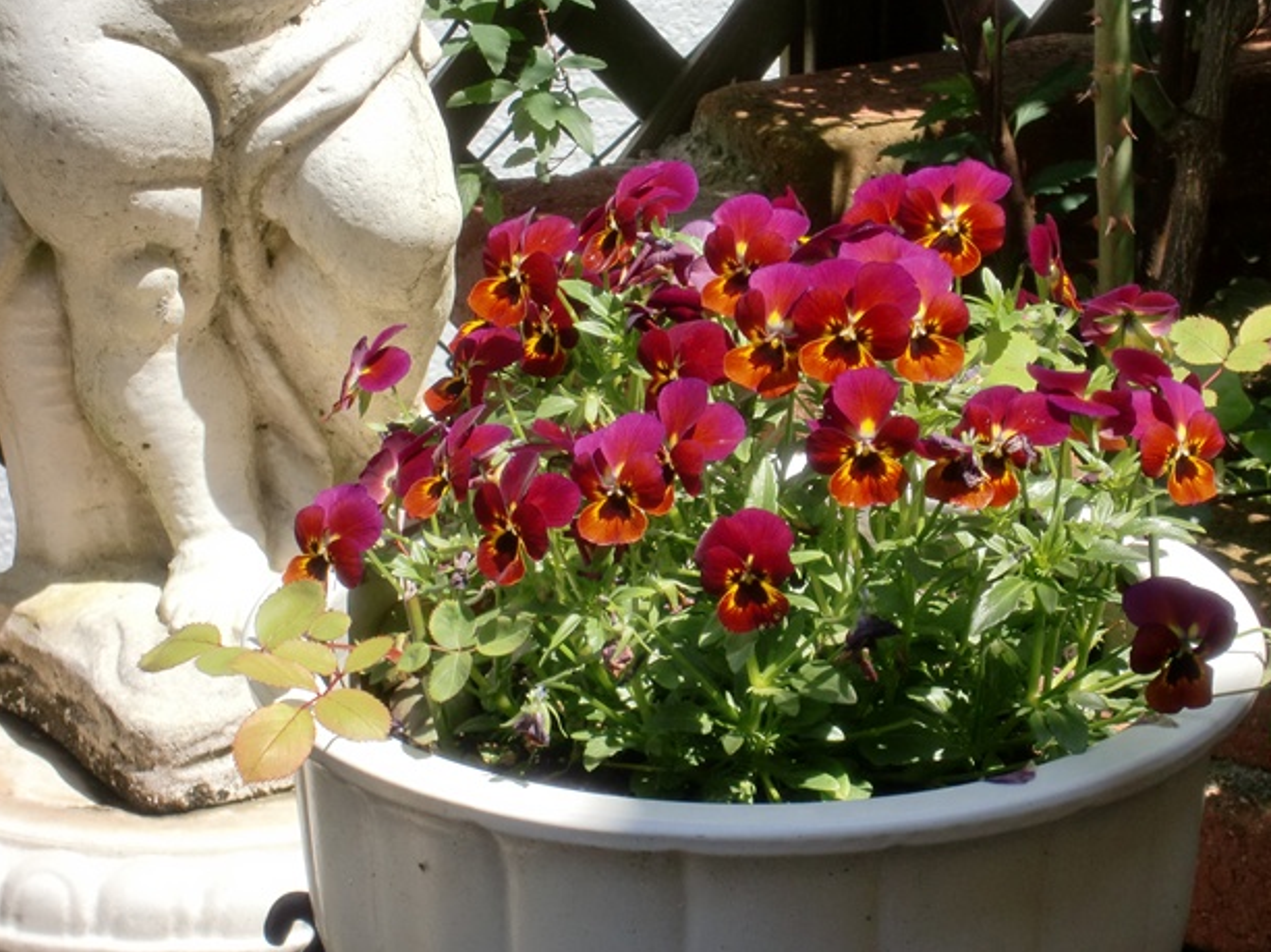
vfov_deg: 12.6
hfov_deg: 16.8
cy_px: 489
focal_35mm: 117
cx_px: 624
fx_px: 4293
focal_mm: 18.6
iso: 64
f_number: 5.9
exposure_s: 1/250
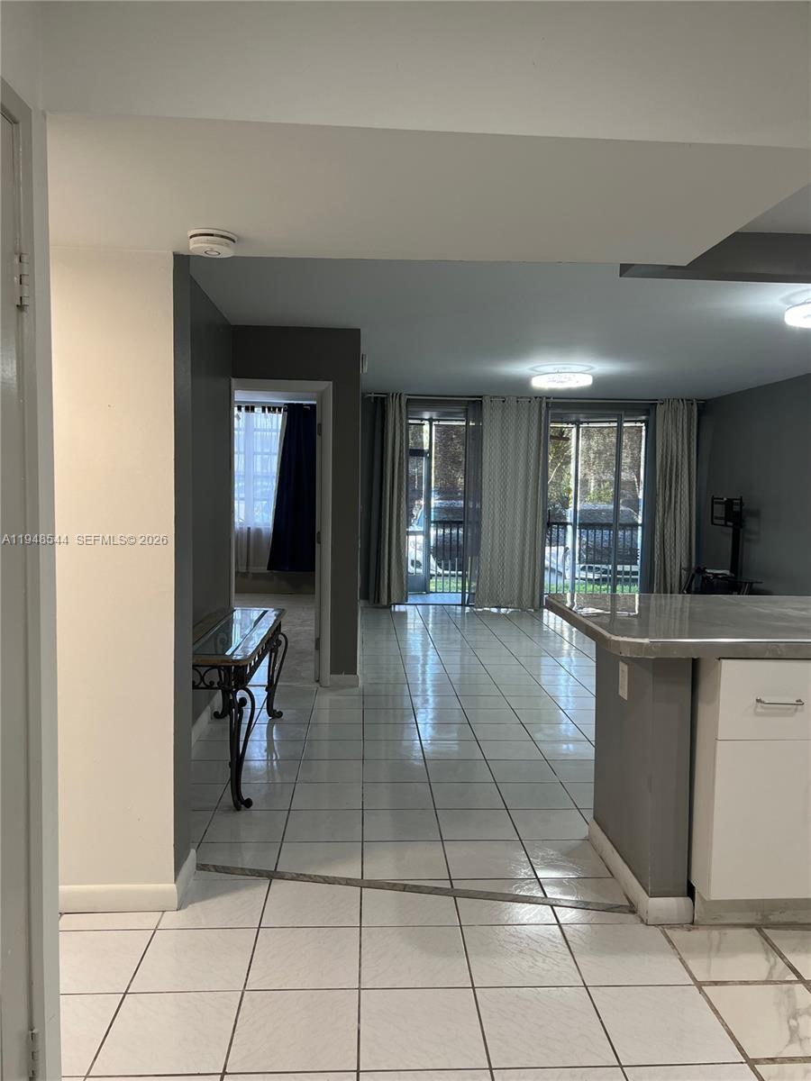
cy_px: 540
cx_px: 406
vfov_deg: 67.3
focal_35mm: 26
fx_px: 812
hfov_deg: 53.1
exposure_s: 1/120
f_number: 1.5
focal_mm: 5.7
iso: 100
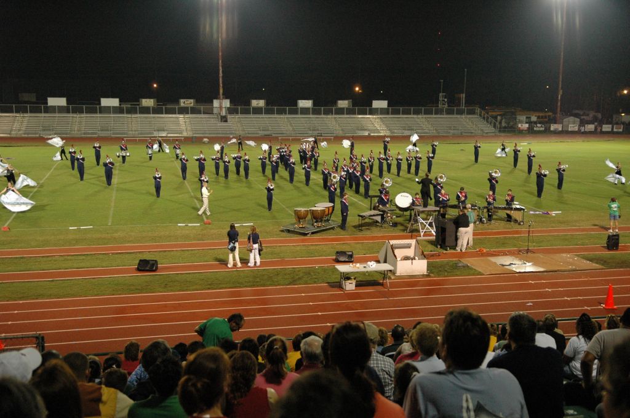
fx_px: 734
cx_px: 315
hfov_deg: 46.5
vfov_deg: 31.8
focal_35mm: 42
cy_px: 209
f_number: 2.8
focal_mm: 28
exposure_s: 1/60
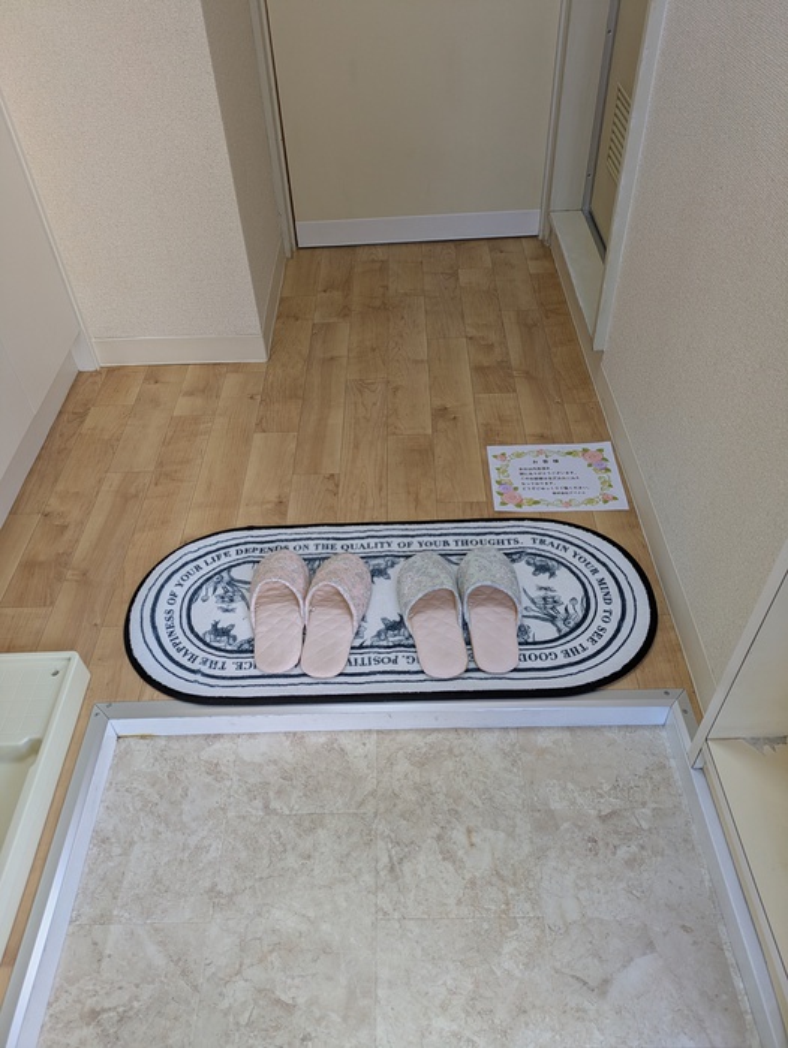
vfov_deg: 69.4
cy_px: 524
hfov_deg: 54.9
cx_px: 394
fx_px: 758
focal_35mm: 25
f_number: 1.89
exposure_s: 1/100
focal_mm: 5.43
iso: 94
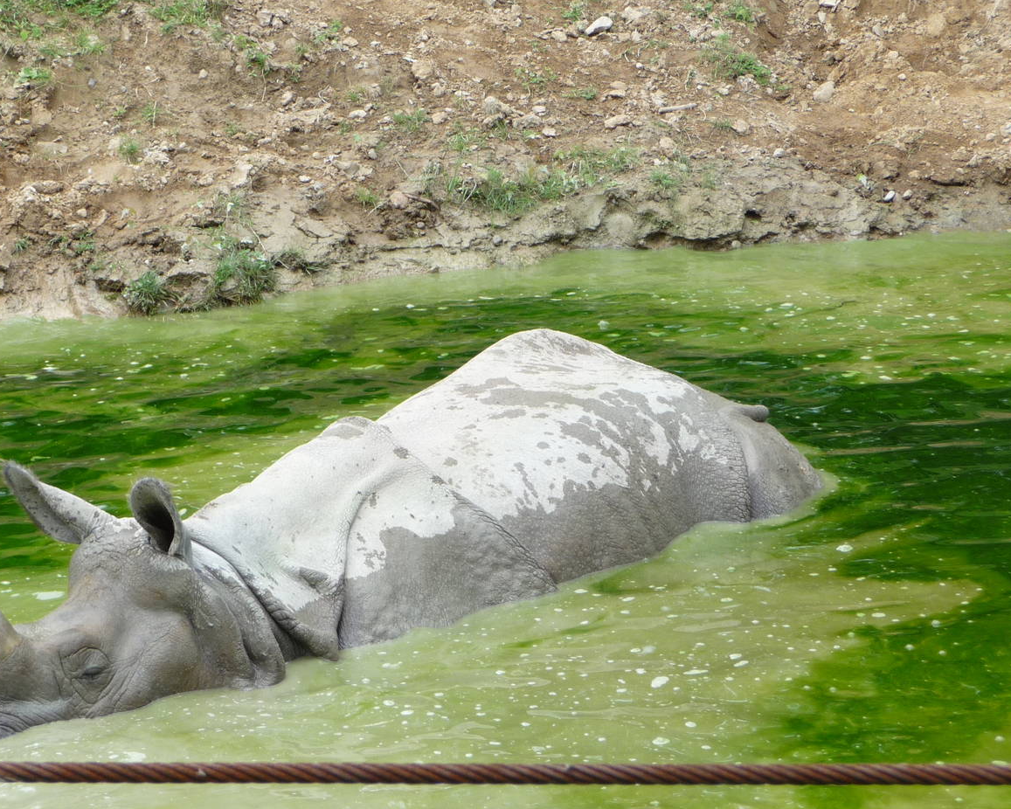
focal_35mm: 139
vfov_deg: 11.1
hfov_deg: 13.8
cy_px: 286
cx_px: 393
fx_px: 4160
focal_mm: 17.5
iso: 100
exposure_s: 1/100
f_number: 4.7
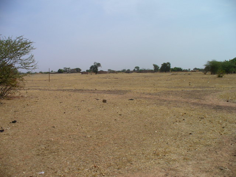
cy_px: 88
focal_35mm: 37
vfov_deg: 38.7
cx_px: 118
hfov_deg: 50.1
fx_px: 252
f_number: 5.6
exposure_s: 1/500
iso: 64
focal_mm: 6.1
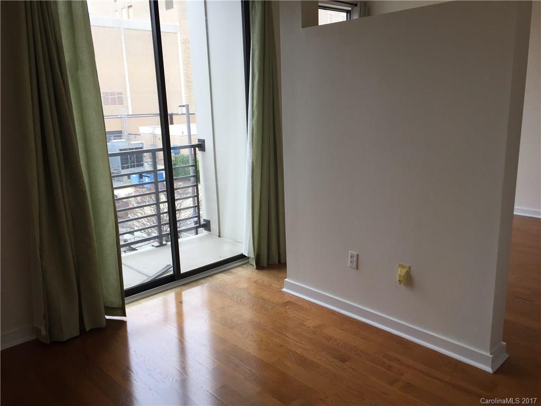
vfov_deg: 48.2
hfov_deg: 61.7
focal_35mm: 29
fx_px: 453
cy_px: 203
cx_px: 270
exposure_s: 1/120
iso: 50
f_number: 2.2
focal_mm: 4.15
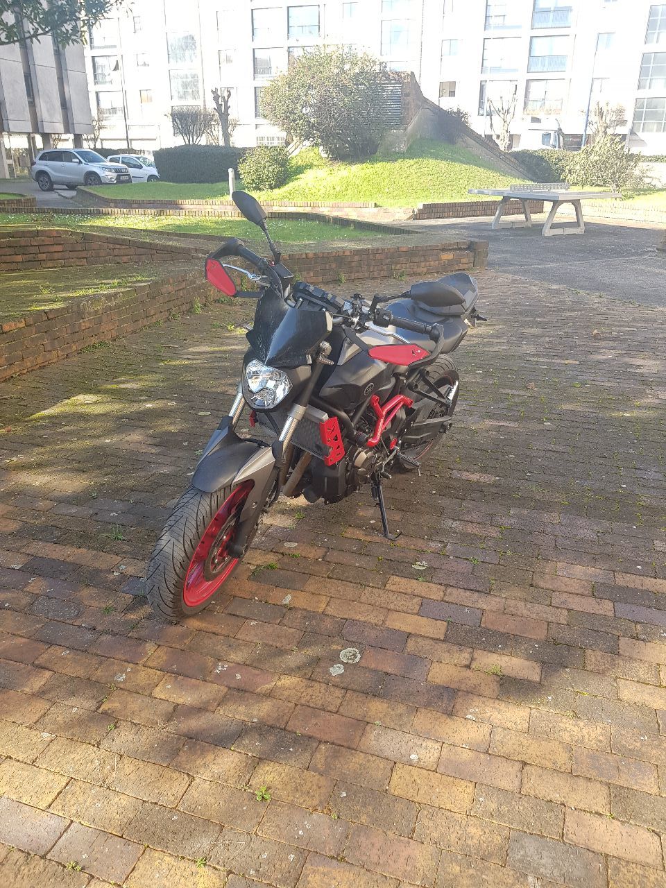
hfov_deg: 53.1
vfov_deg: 67.3
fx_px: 667
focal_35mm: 26
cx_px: 333
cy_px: 444
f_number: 1.7
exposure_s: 1/269
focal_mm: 4.2
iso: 40
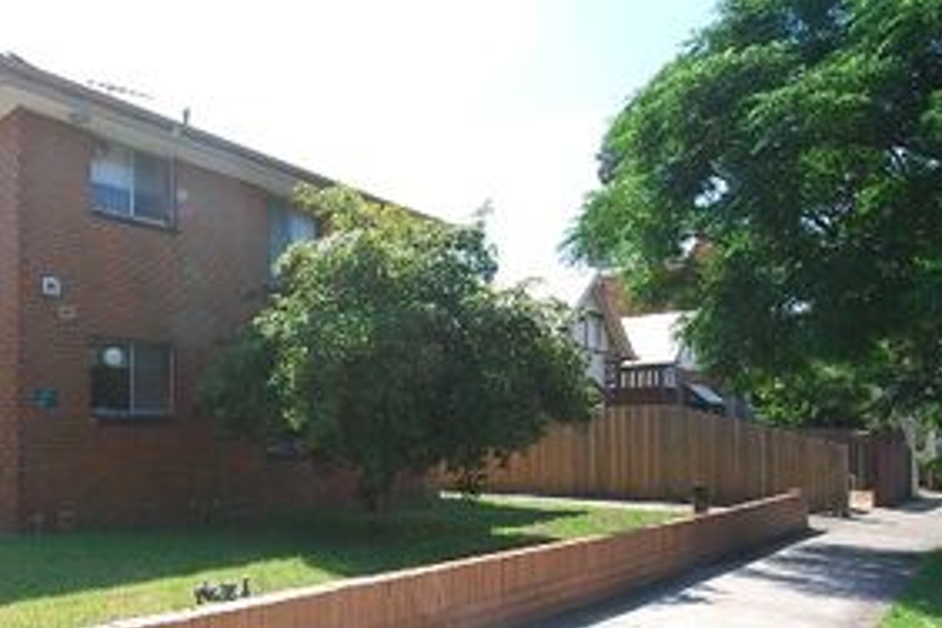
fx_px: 654
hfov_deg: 65.5
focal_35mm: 25
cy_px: 352
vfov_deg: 51.2
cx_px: 197
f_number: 6.3
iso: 100
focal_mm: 10
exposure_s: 1/160
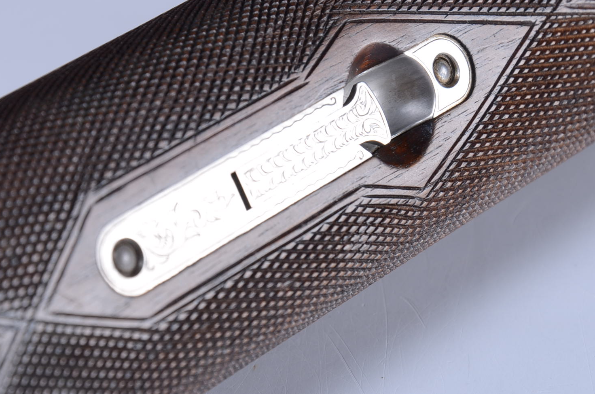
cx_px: 357
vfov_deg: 5.2
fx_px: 4351
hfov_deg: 7.8
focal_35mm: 264
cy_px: 92
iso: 125
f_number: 10
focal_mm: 105
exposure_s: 1/160
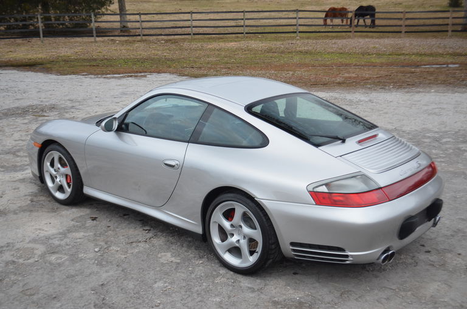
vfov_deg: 30.7
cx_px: 234
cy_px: 154
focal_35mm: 44
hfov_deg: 45.1
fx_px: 563
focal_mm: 29
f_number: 4.5
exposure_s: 1/60
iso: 720
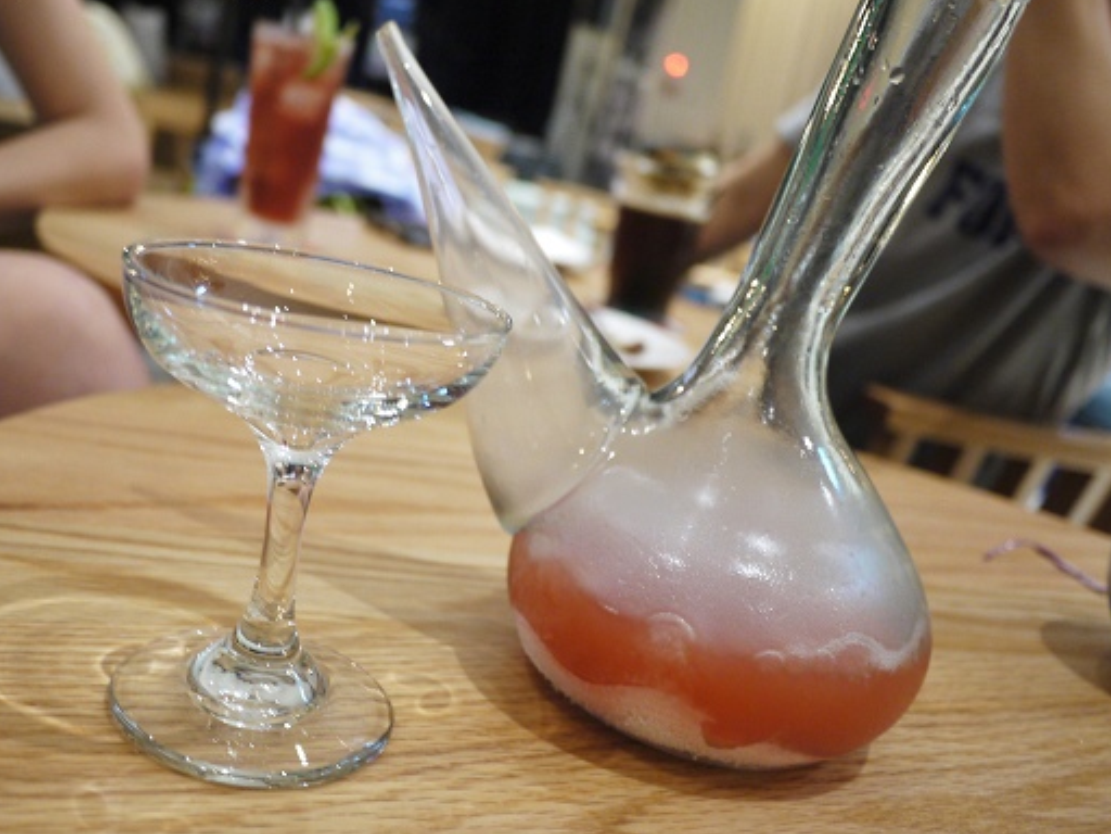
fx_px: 1123
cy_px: 339
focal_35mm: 35
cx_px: 467
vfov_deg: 40.5
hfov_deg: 52.4
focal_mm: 14
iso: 400
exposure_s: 1/8
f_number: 2.5
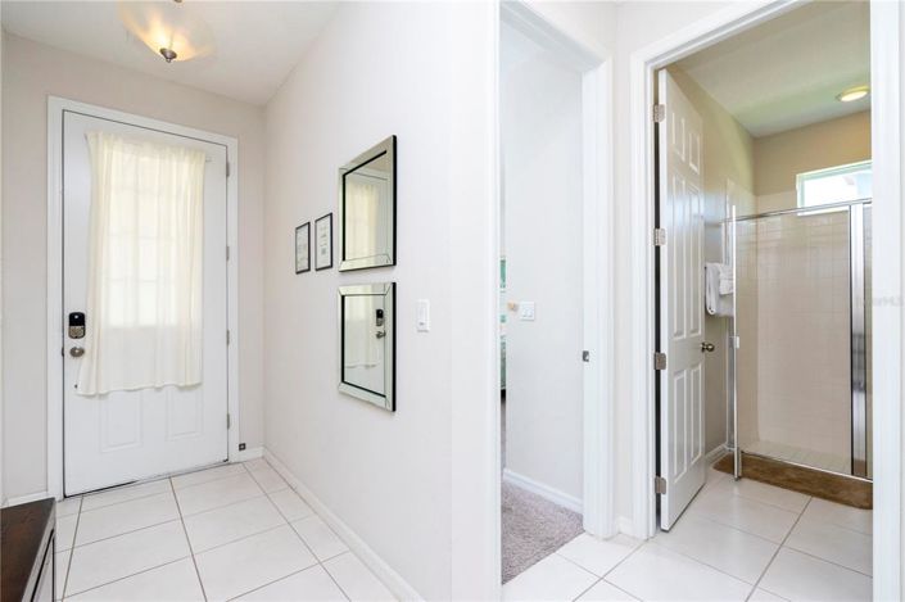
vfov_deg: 73.7
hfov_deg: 96.8
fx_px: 402
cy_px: 301
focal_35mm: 16
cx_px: 452
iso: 1000
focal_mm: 16
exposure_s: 1/100
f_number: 8
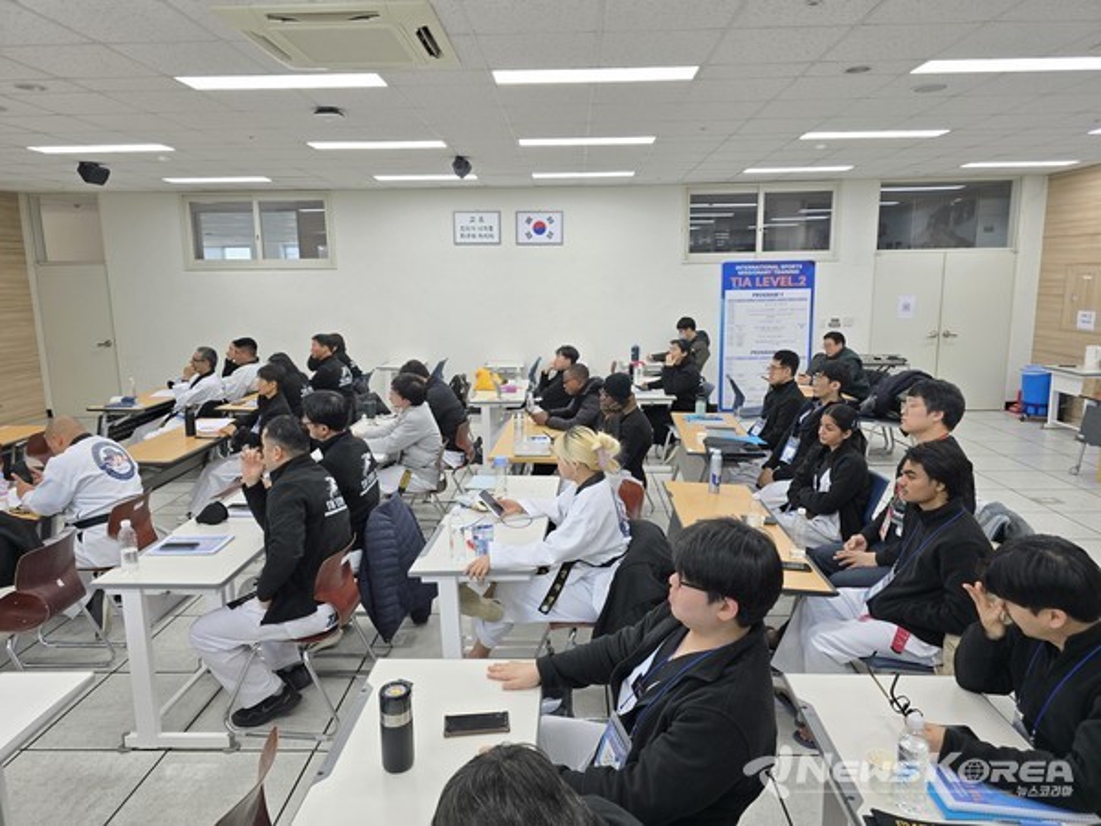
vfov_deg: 58.9
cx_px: 550
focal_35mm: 23
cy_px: 413
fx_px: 732
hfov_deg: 73.9
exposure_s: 1/120
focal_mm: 6.3
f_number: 1.7
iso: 64
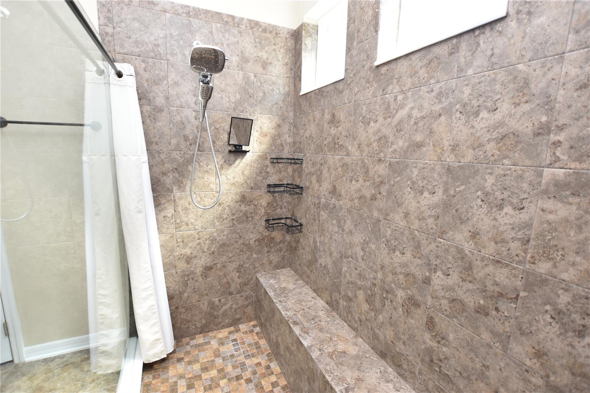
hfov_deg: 100.4
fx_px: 246
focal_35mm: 15
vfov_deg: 77.3
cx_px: 295
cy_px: 196
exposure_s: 1/80
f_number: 4.5
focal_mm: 10
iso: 200
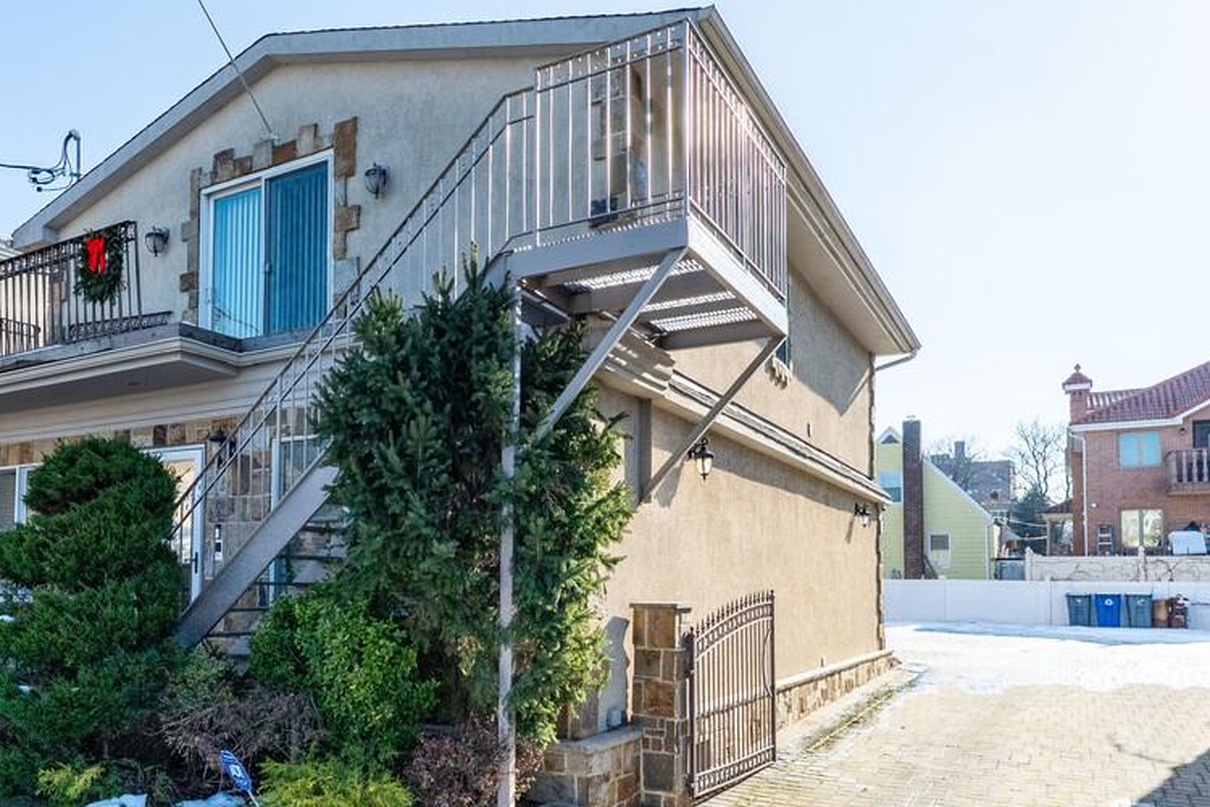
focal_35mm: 28
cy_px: 534
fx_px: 941
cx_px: 386
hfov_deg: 63.5
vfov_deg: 45.7
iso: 800
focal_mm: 14
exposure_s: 1/8000
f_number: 8
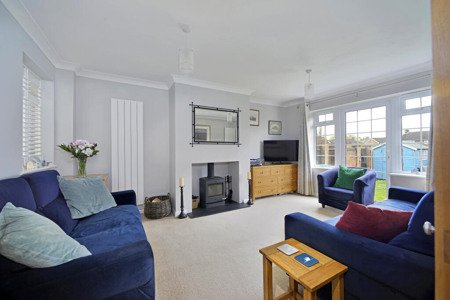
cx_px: 225
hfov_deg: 104.2
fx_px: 175
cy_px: 150
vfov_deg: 81.2
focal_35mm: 14
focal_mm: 14
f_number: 7.1
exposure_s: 1/60
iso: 400
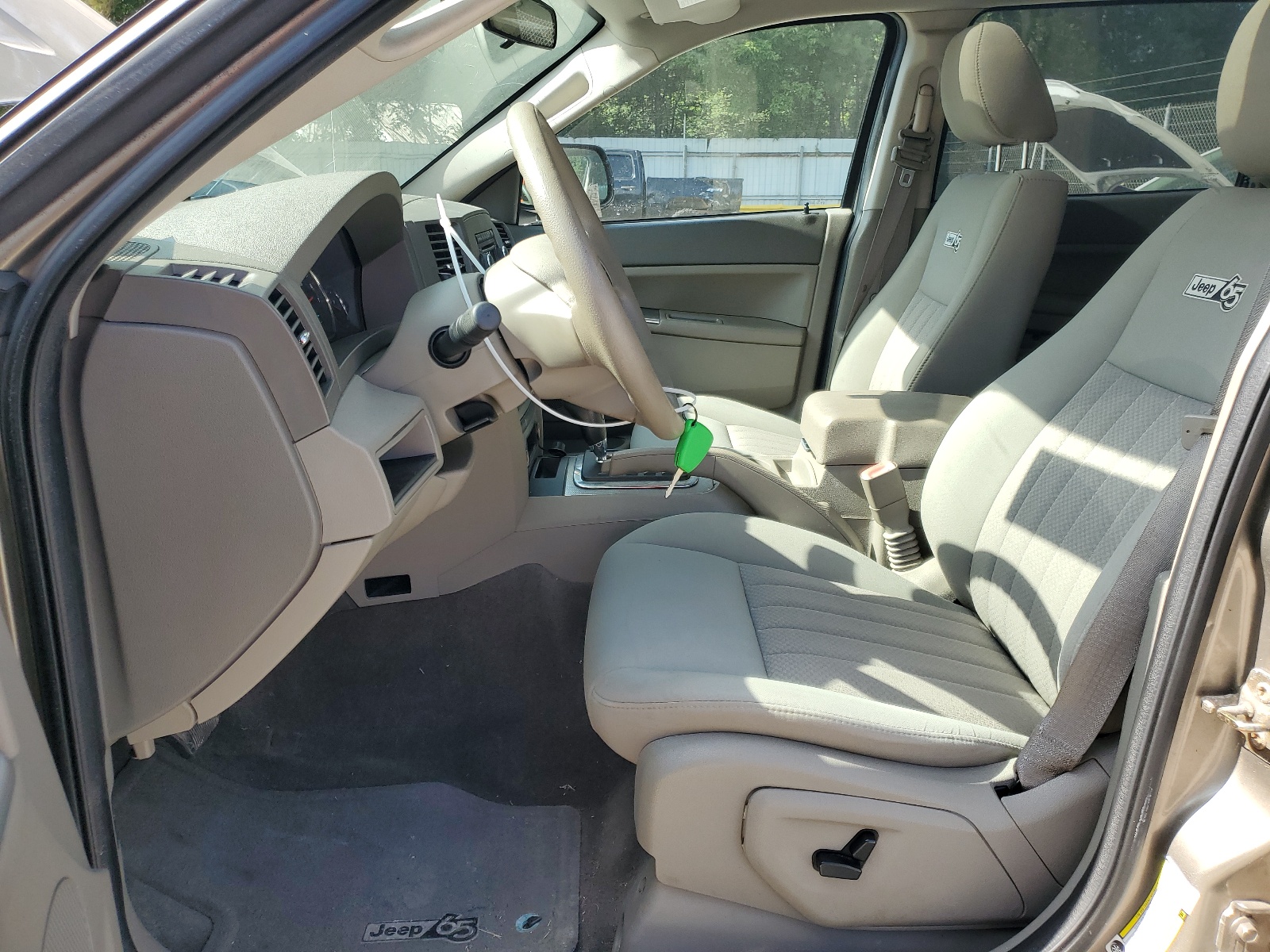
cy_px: 476
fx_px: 954
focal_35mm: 26
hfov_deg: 67.3
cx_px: 635
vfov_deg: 53.1
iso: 50
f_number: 1.5
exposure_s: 1/625
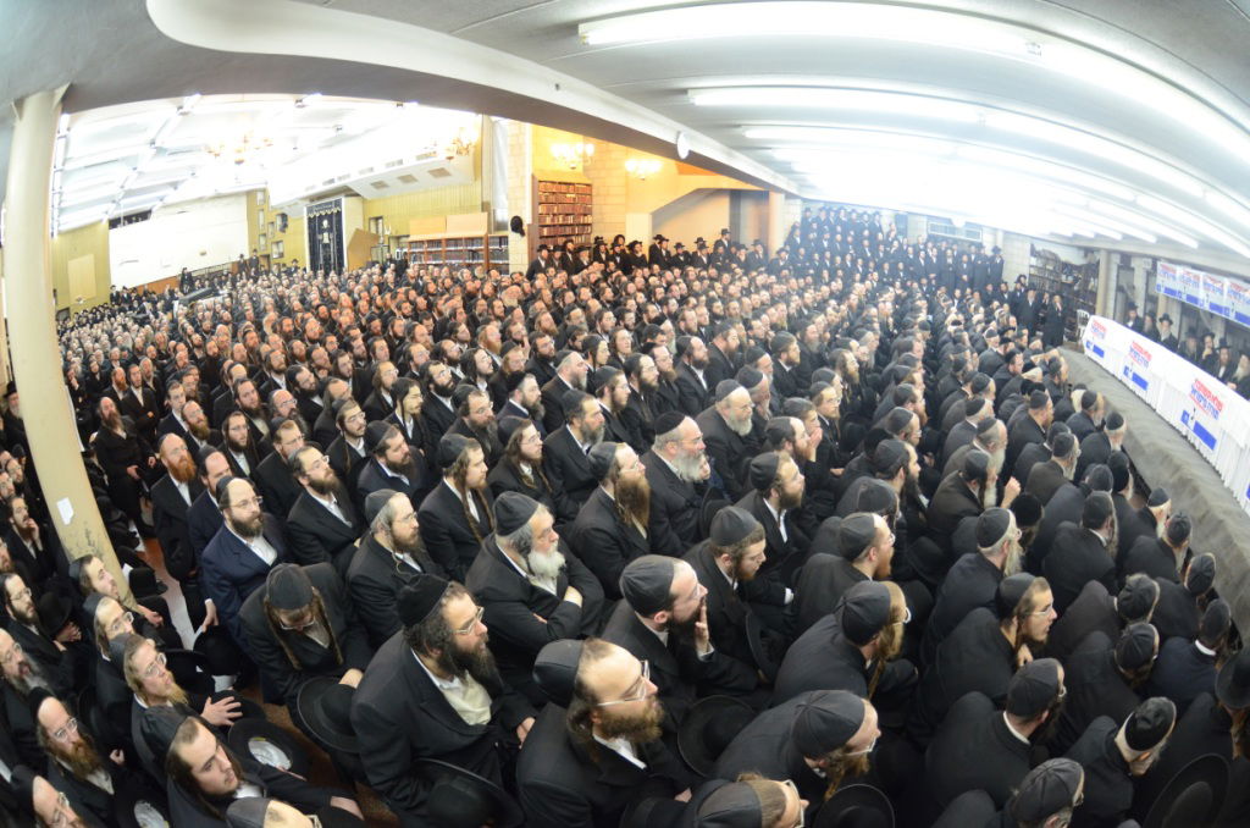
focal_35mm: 16
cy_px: 414
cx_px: 625
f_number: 5
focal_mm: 10.5
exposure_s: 1/60
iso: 1600
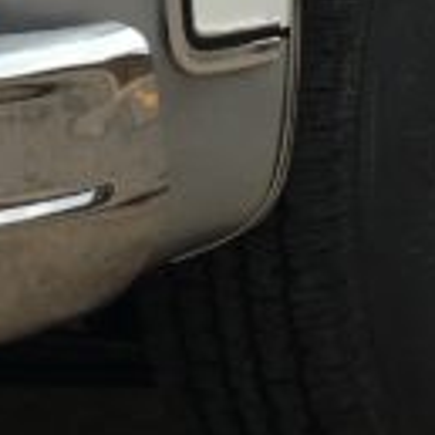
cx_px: 24
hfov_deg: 8.6
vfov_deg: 8.5
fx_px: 2886
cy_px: -71
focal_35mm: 203
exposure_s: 1/1637
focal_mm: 4.15
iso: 25
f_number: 2.2
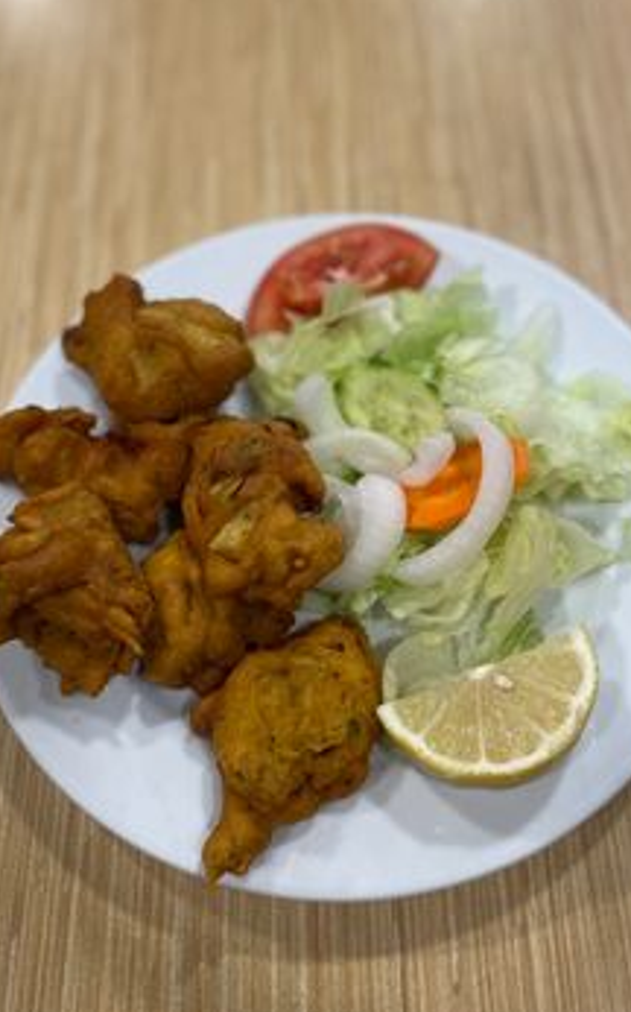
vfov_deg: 56.6
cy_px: 462
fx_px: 936
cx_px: 342
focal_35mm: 34
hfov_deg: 37.2
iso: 125
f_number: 1.6
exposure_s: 1/50
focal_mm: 4.2
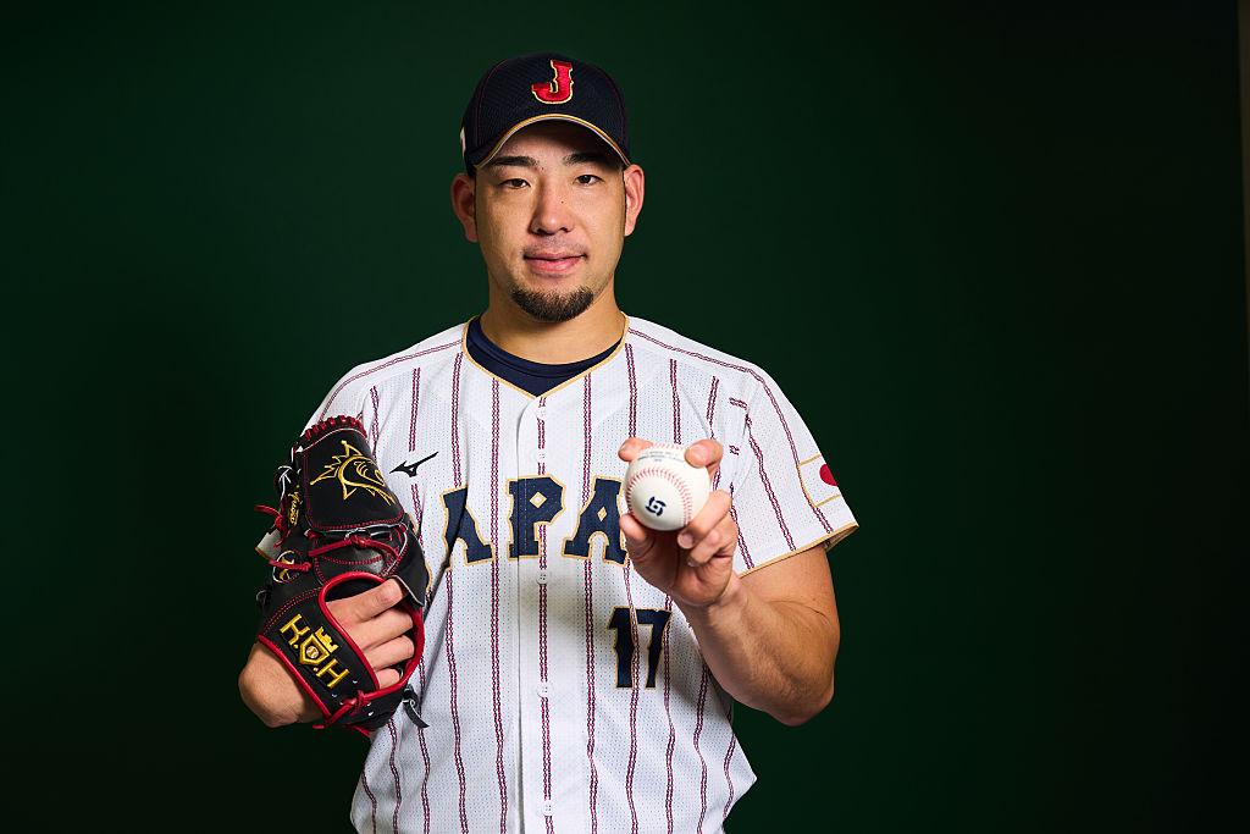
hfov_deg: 39.6
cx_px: 625
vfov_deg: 27.0
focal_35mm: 50
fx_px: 1736
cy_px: 417
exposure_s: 1/160
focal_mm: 50
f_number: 4
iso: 200
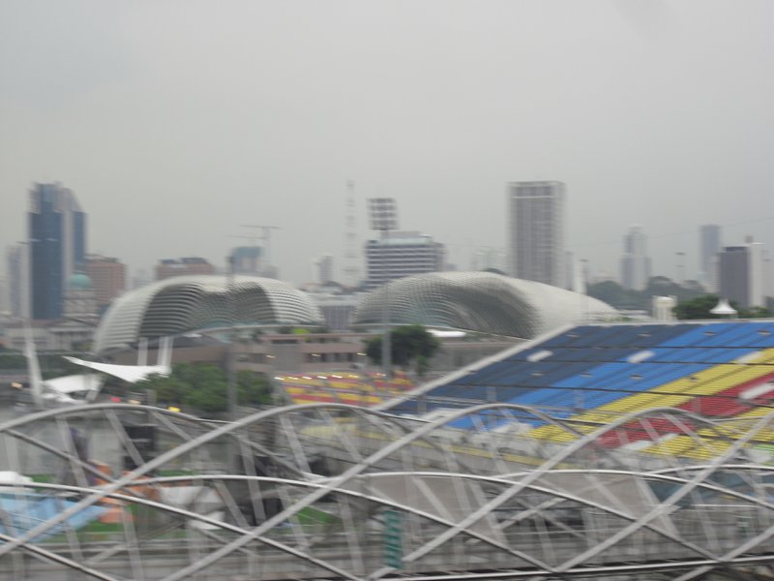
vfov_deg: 15.9
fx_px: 2079
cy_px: 290
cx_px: 387
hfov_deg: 21.1
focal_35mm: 93
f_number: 4.7
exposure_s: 1/100
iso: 100
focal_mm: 15.3
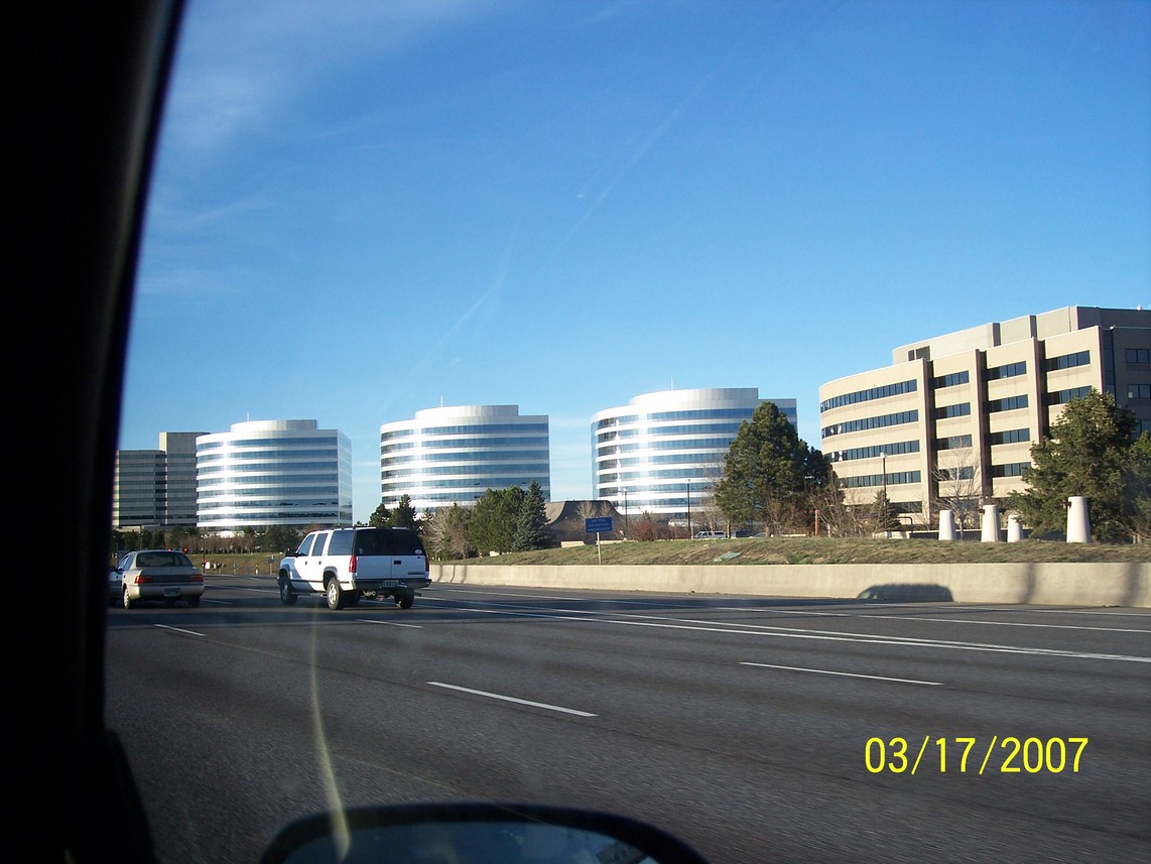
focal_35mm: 39
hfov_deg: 47.9
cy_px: 432
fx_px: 1297
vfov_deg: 36.8
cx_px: 576
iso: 100
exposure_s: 1/350
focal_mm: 8
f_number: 3.4
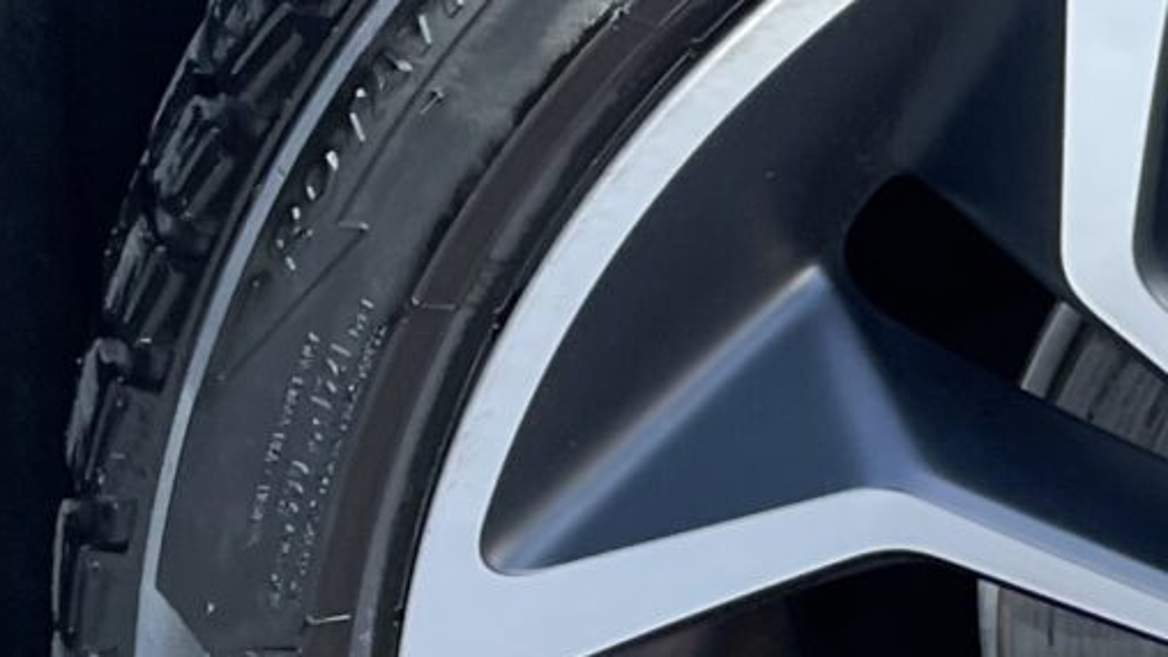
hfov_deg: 13.7
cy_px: 203
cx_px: 1979
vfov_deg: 8.5
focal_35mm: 143
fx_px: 4428
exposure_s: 1/121
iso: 80
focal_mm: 4.2
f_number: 1.6
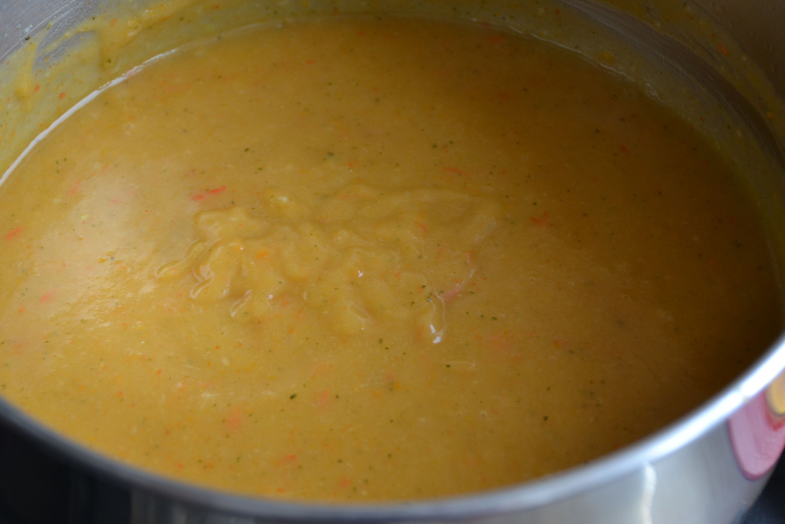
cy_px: 249
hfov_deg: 26.8
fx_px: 1647
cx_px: 369
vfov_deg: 18.0
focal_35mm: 76
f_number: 4.8
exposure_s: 1/100
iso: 400
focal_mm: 45
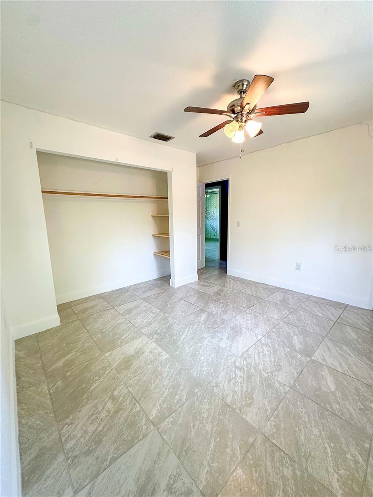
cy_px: 248
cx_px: 186
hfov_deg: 85.7
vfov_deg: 102.1
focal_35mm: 14
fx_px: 201
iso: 250
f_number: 2.2
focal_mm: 2.22
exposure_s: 1/120
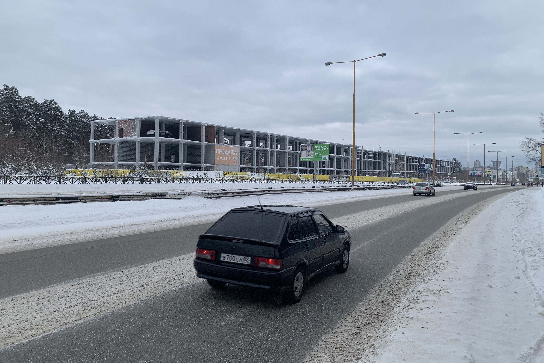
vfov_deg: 46.4
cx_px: 272
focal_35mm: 28
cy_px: 167
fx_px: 423
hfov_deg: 65.5
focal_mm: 4.25
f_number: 1.8
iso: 25
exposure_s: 1/429
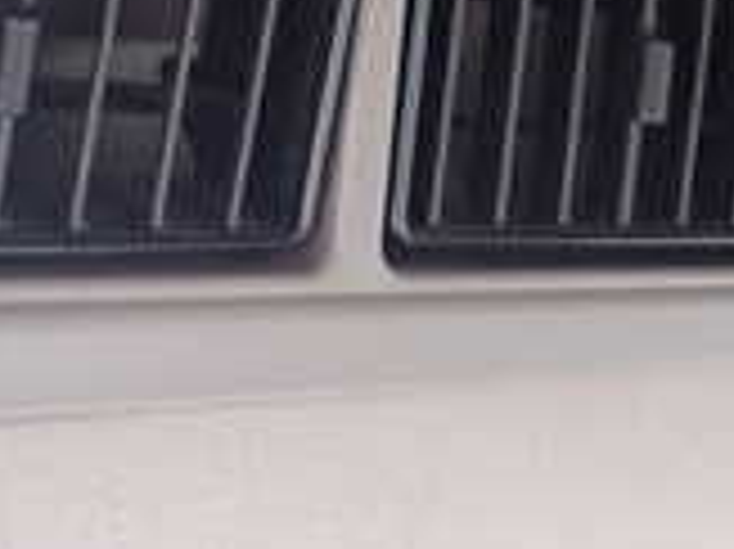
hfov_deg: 21.0
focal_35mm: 92
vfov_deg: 15.6
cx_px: 108
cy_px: -68
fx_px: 1949
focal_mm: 4.5
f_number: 2
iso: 400
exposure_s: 1/30
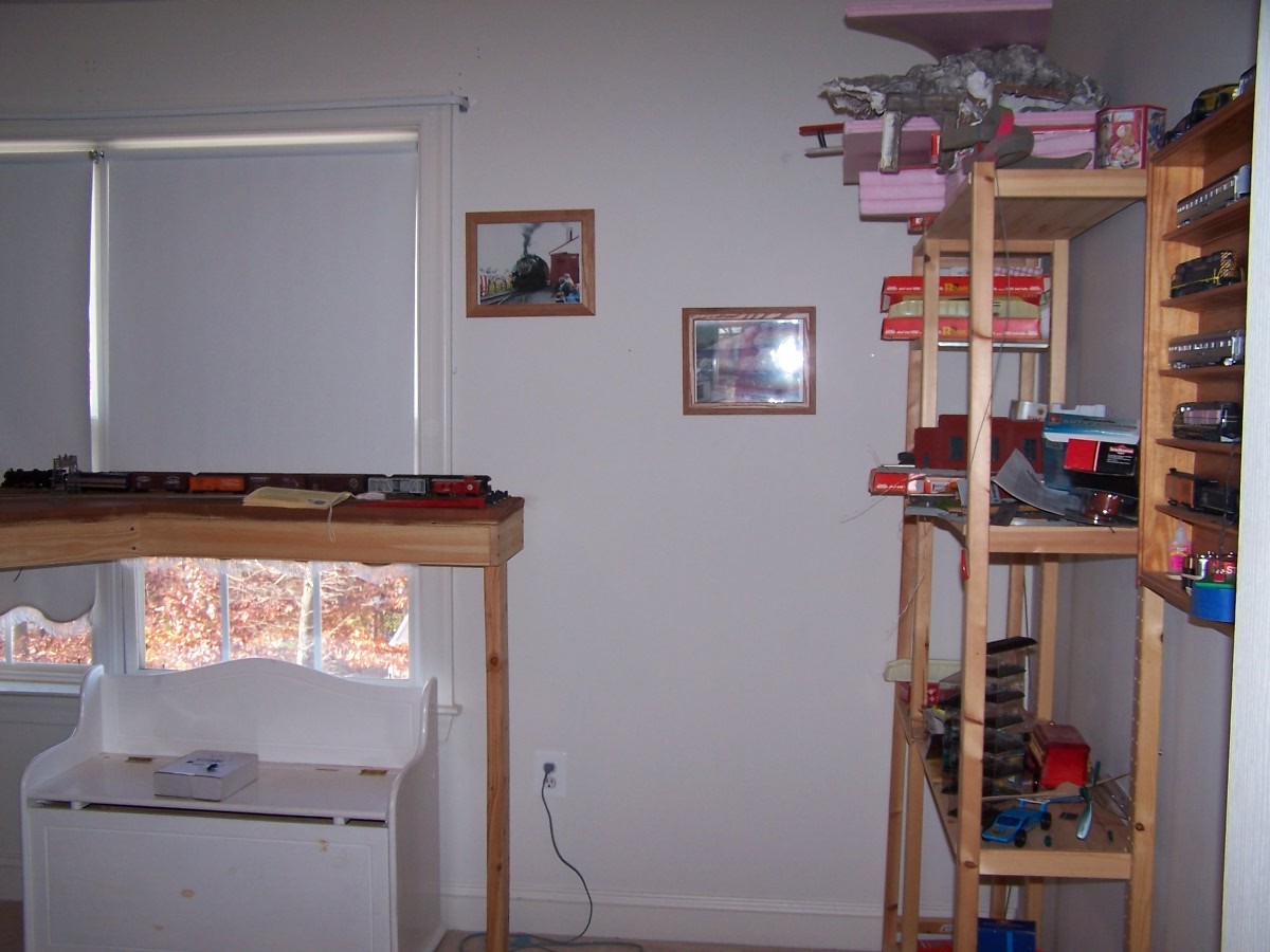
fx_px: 1394
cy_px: 476
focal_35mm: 38
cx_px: 635
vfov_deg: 37.7
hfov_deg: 49.0
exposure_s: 1/60
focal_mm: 6.3
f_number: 2.8
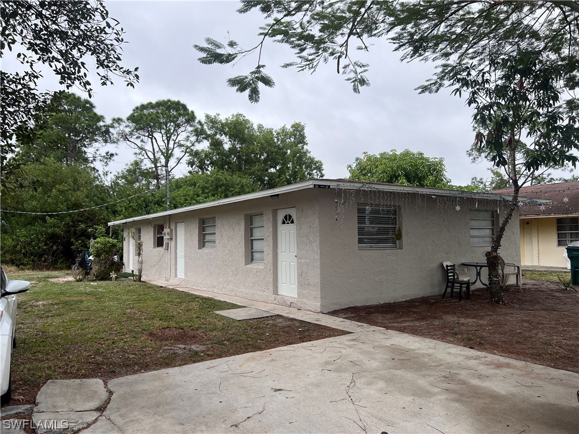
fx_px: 435
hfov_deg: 67.3
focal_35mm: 26
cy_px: 217
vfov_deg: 53.1
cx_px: 290
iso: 50
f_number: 1.5
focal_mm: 5.7
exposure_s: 1/949
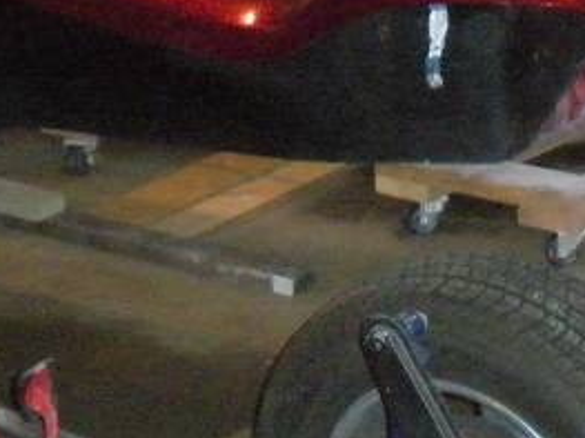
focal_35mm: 125
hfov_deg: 15.4
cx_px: 647
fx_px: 2111
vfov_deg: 11.3
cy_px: -258
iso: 800
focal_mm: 6.3
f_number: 3.5
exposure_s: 1/60
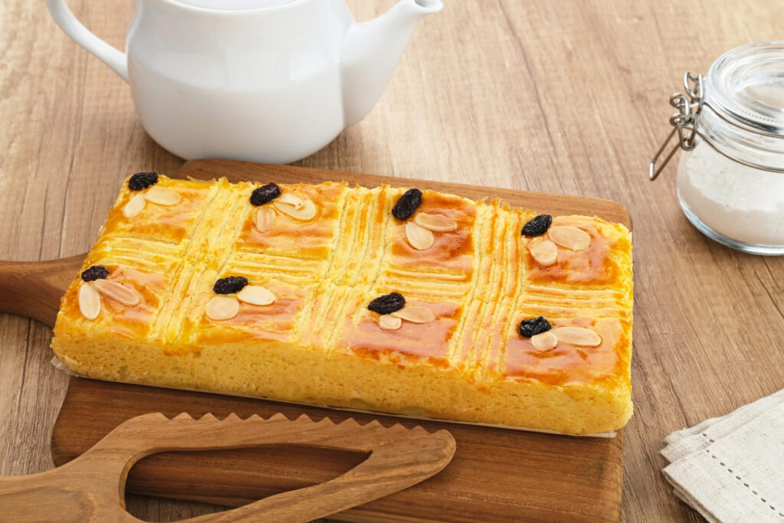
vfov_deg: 25.5
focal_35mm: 53
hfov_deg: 37.5
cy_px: 262
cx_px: 392
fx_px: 1154
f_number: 10
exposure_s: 1/100
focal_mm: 35
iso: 200
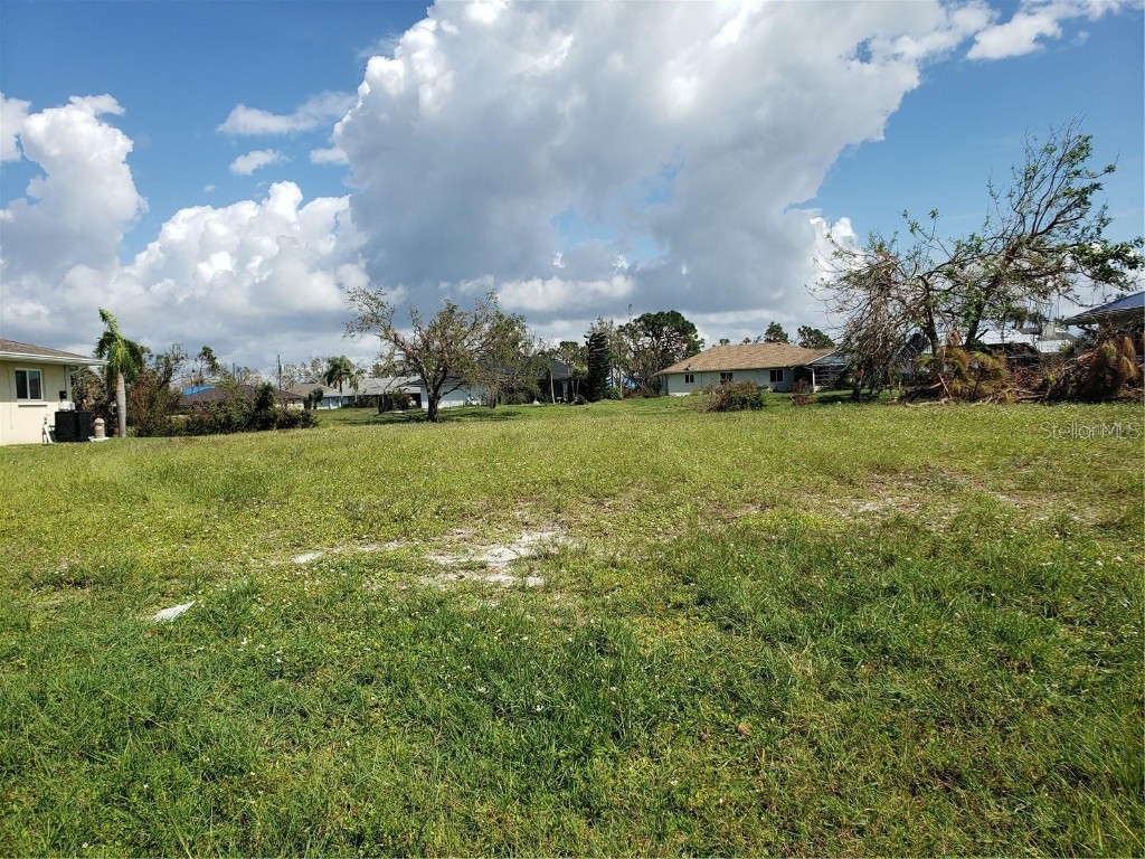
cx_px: 572
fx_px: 860
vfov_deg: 53.1
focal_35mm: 26
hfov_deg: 67.3
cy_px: 430
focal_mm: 4.3
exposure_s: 1/1680
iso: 50
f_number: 2.4
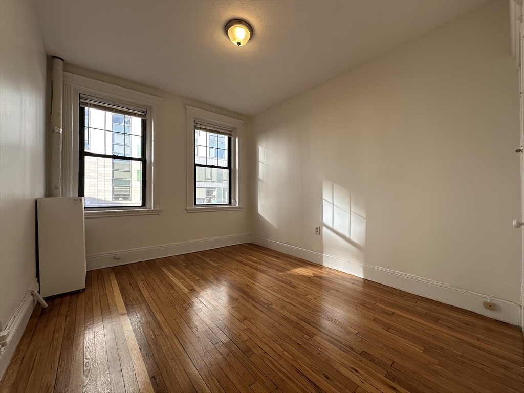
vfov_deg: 85.7
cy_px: 196
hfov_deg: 102.1
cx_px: 262
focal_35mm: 14
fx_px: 212
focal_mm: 2.22
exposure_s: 1/99
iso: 40
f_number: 2.2
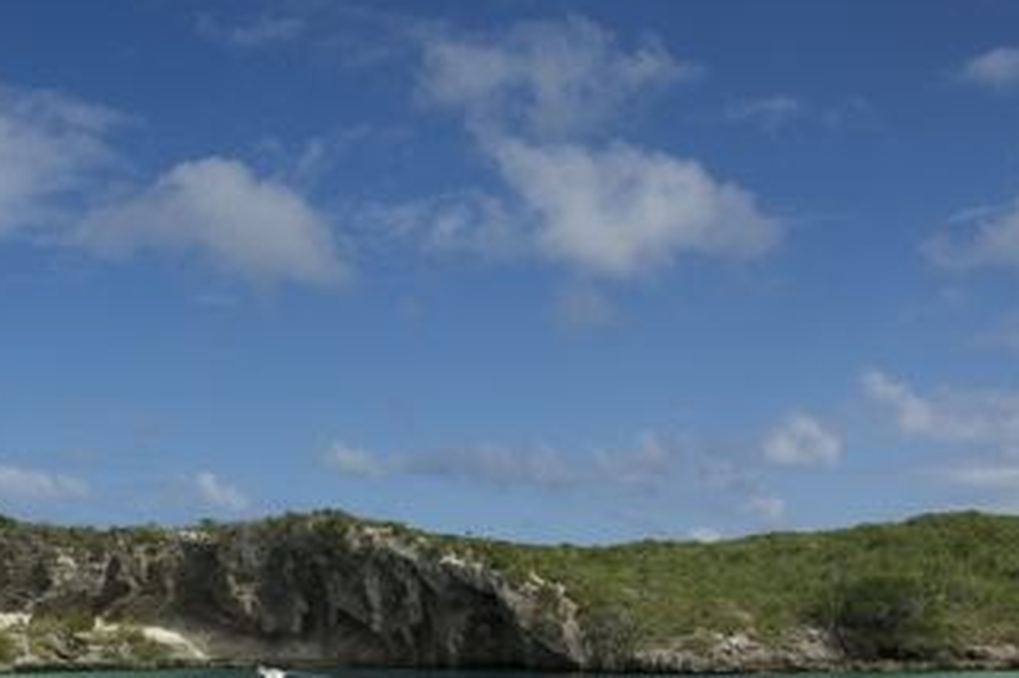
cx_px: 287
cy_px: 668
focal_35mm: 48
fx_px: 1358
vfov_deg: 26.6
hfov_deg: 40.3
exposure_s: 1/640
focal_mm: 24
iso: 400
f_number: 13
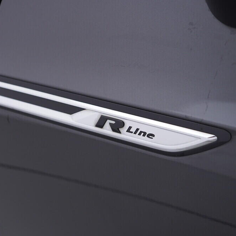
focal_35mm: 47
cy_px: 117
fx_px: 363
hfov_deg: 35.8
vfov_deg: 36.1
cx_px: 86
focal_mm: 24
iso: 125
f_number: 3.5
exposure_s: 1/60
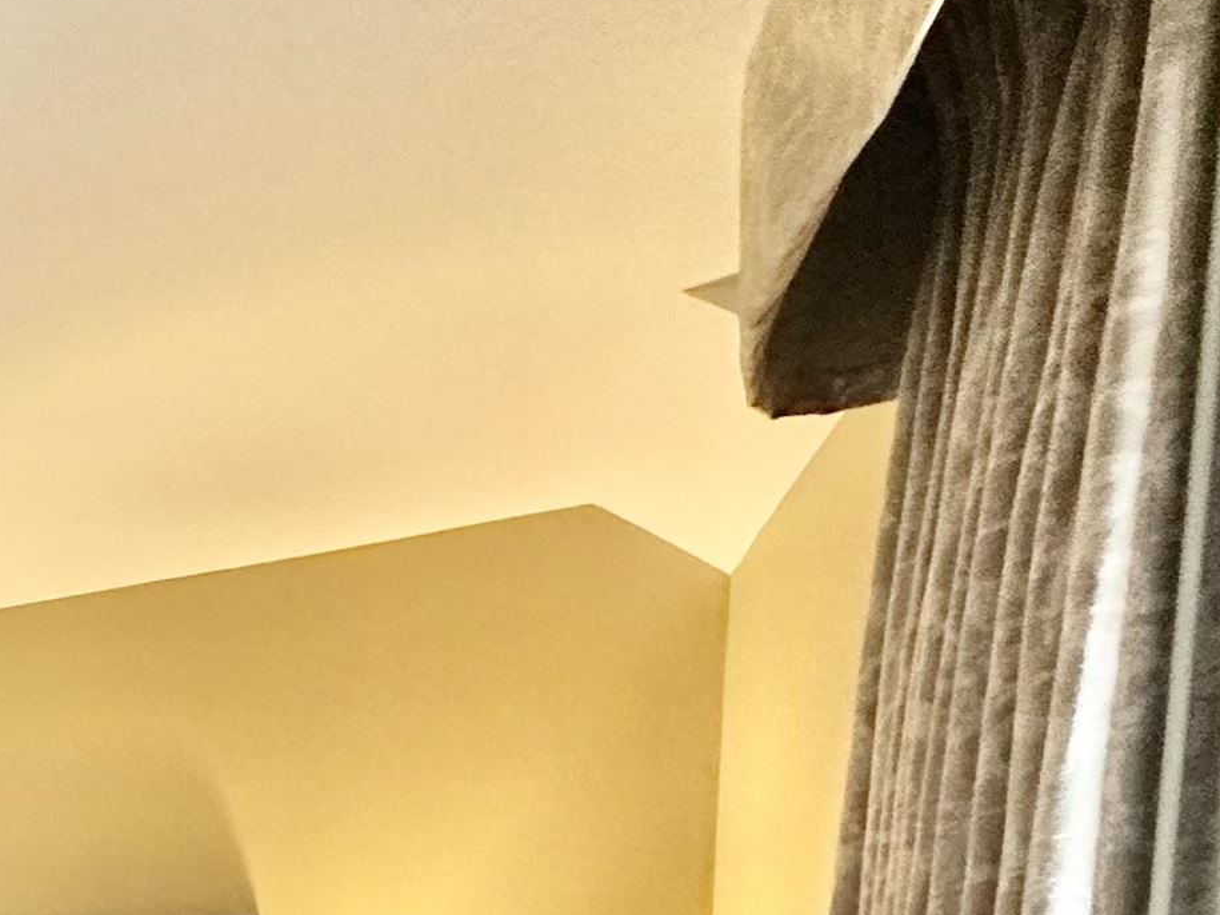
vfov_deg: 24.5
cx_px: -624
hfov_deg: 27.4
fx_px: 1656
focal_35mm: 47
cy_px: 1346
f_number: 2.2
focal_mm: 2.22
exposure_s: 1/60
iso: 250
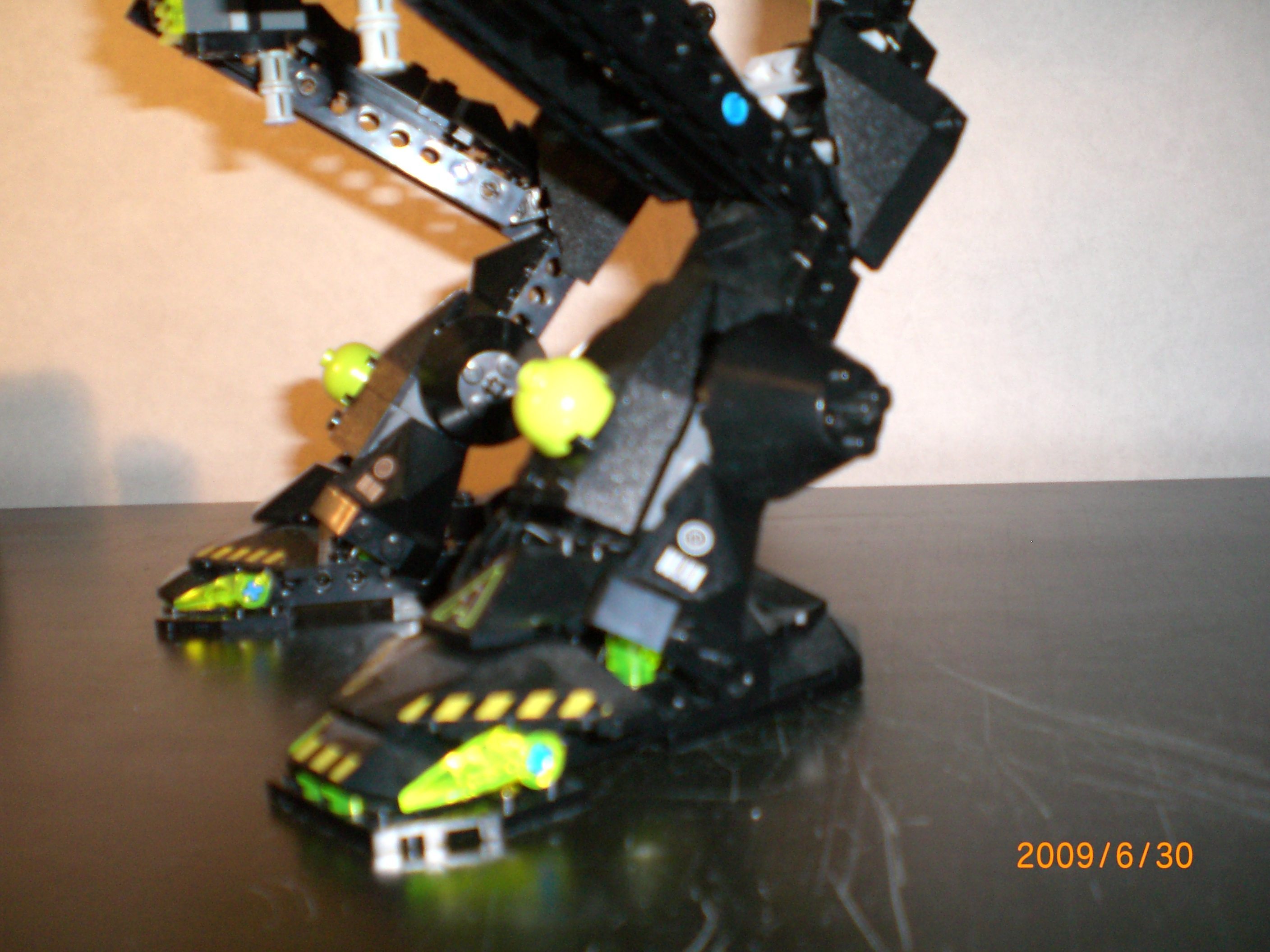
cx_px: 635
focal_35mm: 38
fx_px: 1394
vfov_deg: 37.7
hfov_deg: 49.0
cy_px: 476
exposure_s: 1/60
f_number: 3.1
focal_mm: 6.3
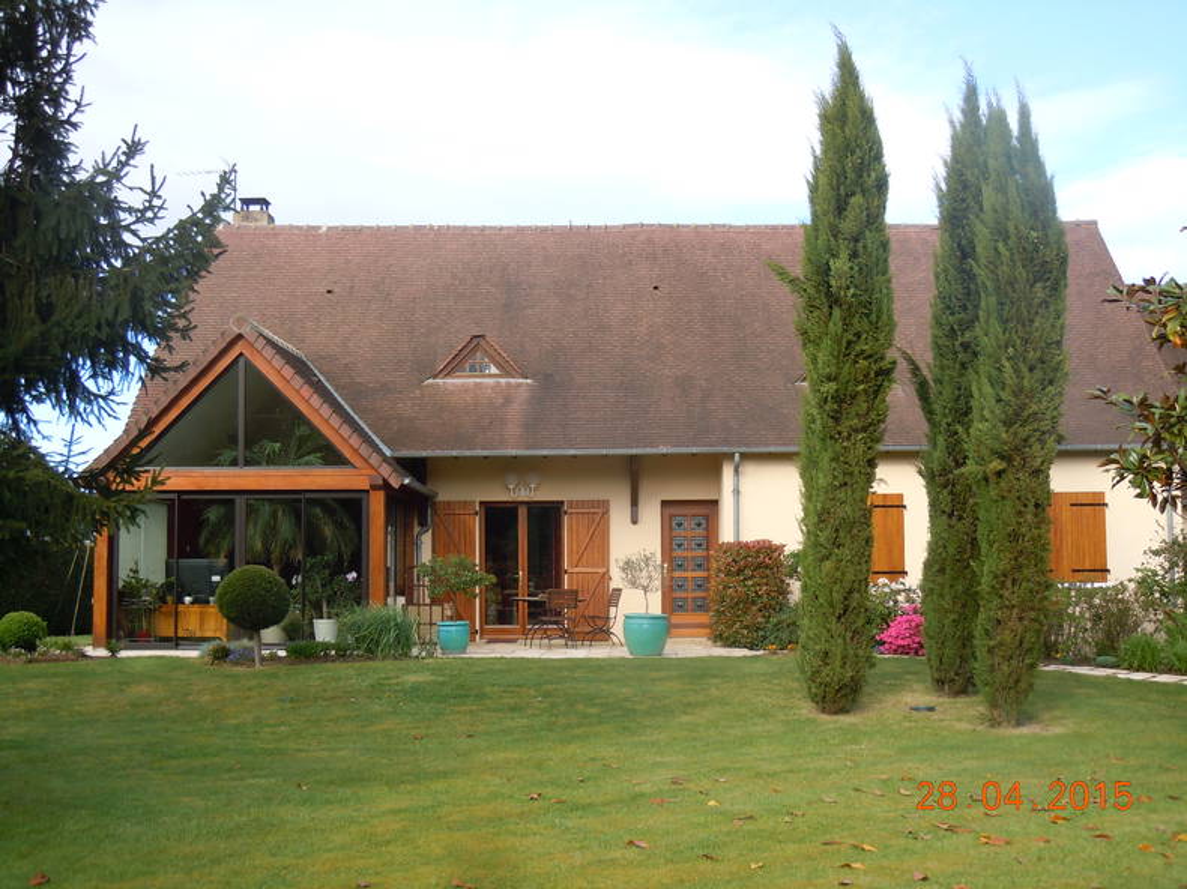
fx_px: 1543
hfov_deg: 42.1
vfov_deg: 32.2
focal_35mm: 45
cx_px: 594
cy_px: 444
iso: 100
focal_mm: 8.1
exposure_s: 1/250
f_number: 3.8
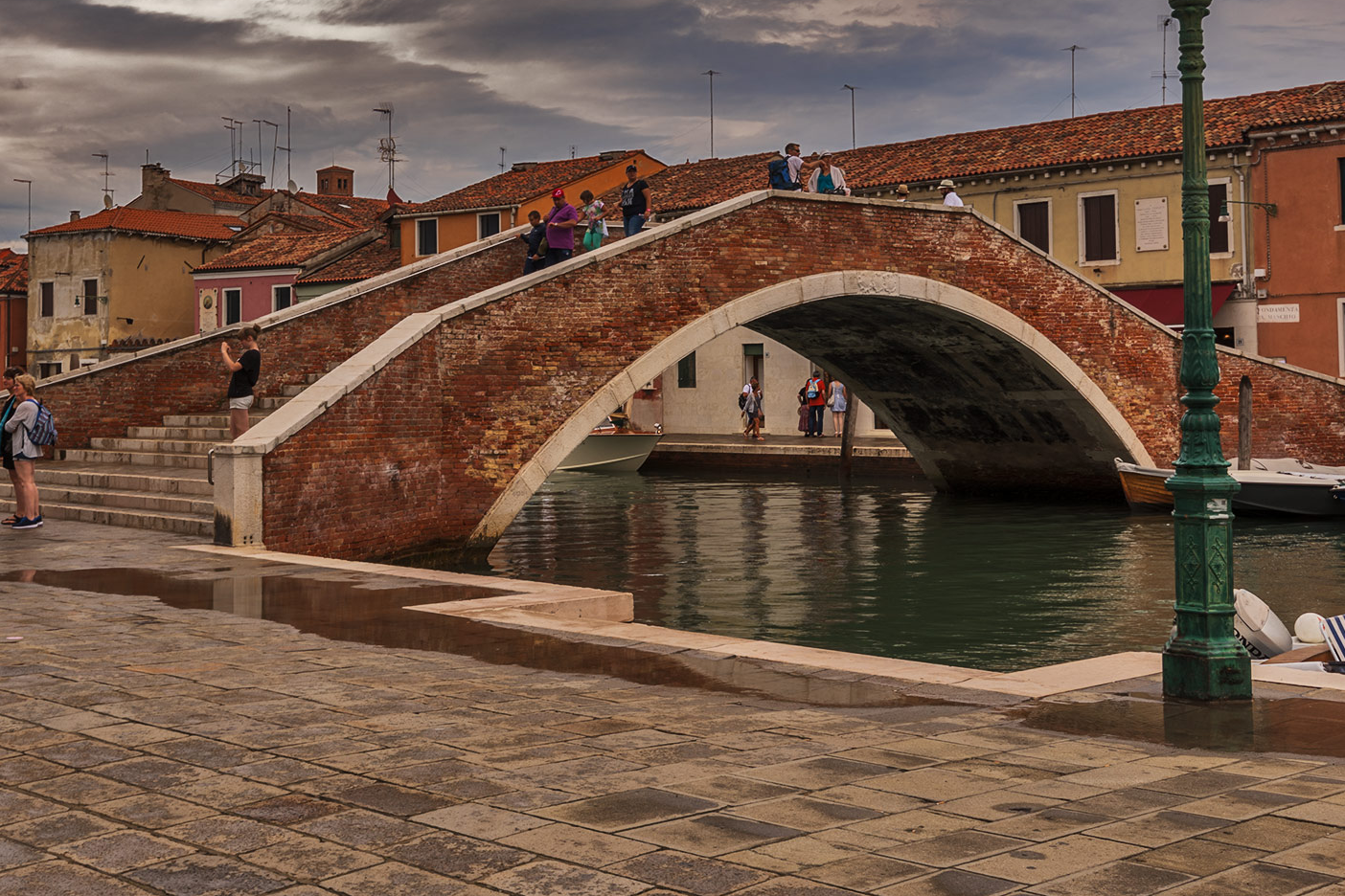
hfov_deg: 41.9
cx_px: 616
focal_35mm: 47
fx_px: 1756
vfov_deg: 28.3
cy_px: 236
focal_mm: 20
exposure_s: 1/125
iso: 100
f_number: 8
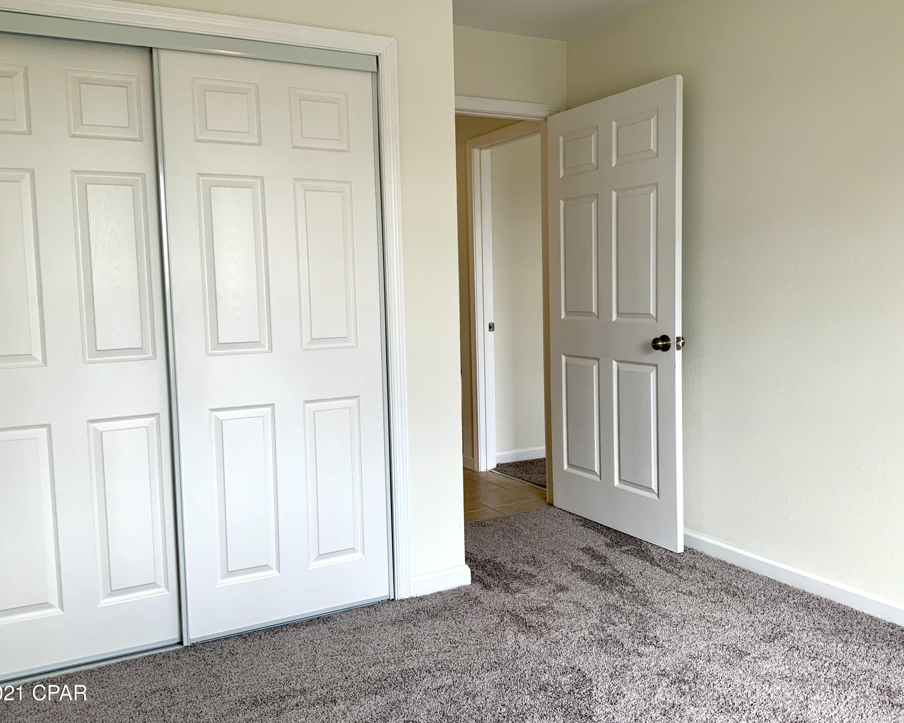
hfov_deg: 57.2
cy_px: 354
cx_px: 458
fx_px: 829
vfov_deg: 47.1
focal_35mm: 31
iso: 25
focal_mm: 3
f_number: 1.8
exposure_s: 1/120
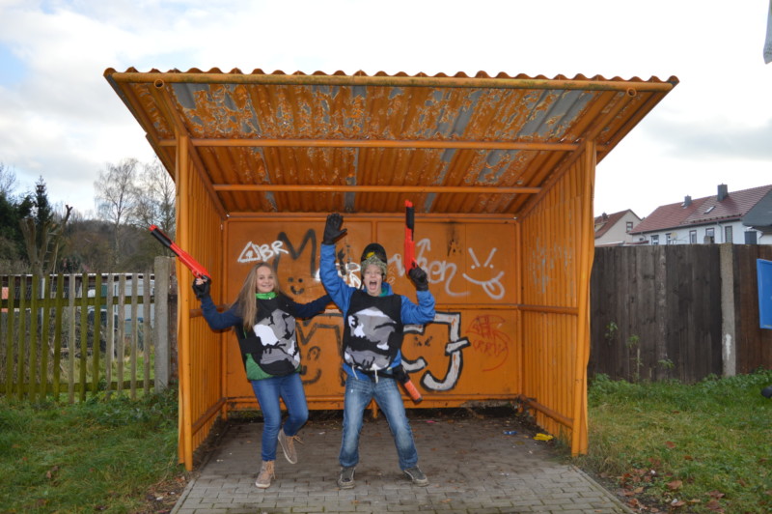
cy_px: 257
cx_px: 386
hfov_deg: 59.5
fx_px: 675
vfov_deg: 41.6
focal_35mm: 32
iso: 100
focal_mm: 21
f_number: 4.5
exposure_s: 1/200
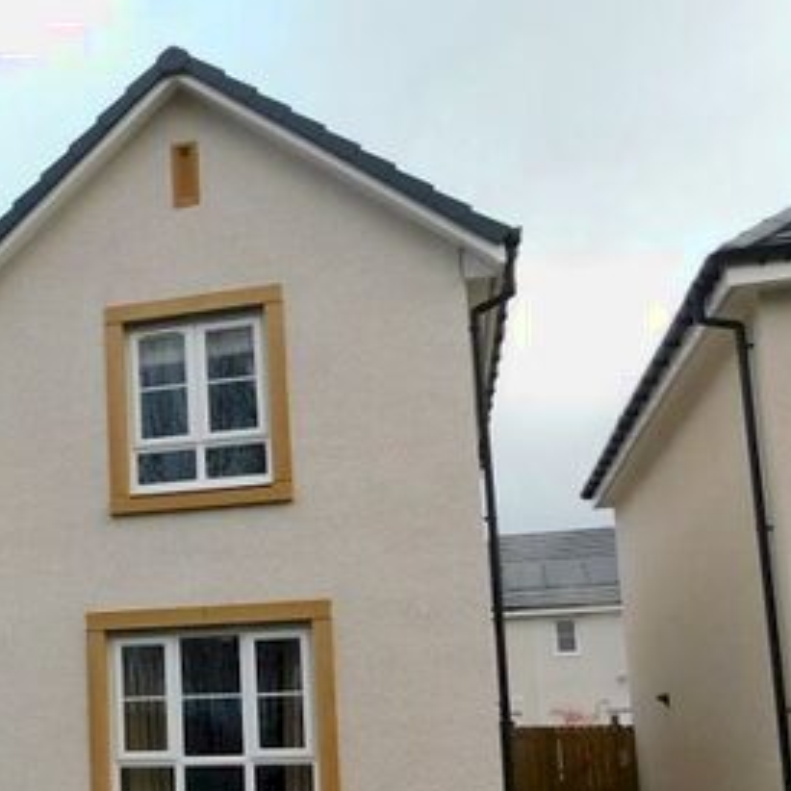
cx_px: -107
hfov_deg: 29.2
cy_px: 596
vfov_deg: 32.2
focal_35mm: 52
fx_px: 1344
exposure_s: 1/400
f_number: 3
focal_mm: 4
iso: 125
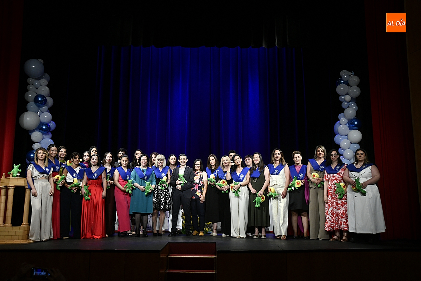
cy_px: 140
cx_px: 210
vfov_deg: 38.9
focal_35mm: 34
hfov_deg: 55.8
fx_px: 398
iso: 2000
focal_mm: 34
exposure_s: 1/160
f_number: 6.3
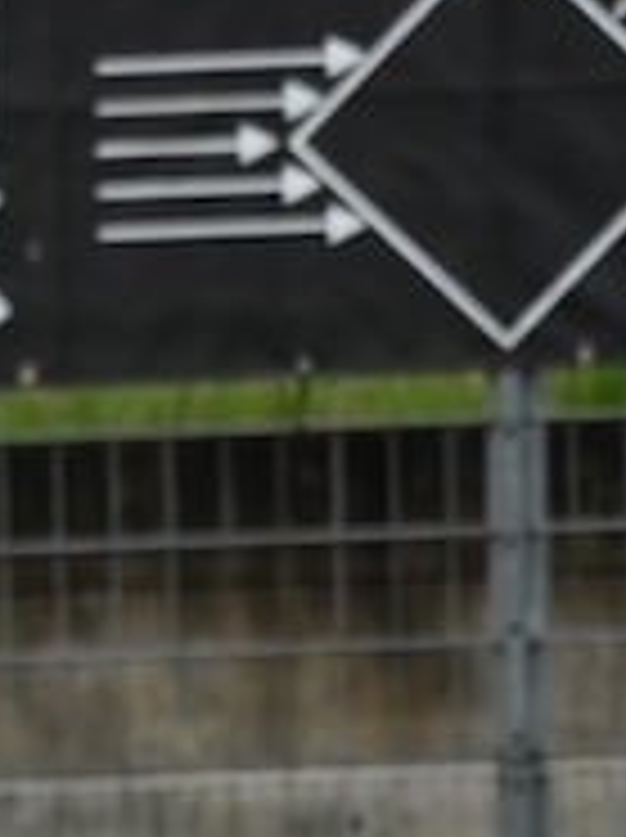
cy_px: 1402
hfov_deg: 1.0
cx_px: -1608
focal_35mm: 1539
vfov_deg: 1.3
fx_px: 37194
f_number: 5.6
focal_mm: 290
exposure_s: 1/500
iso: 250
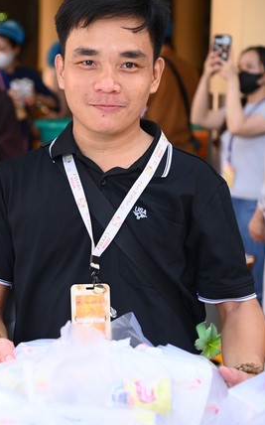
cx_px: -2
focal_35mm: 116
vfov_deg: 18.0
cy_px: 212
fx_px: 1342
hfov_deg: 11.2
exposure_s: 1/160
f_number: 4
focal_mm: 75
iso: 500
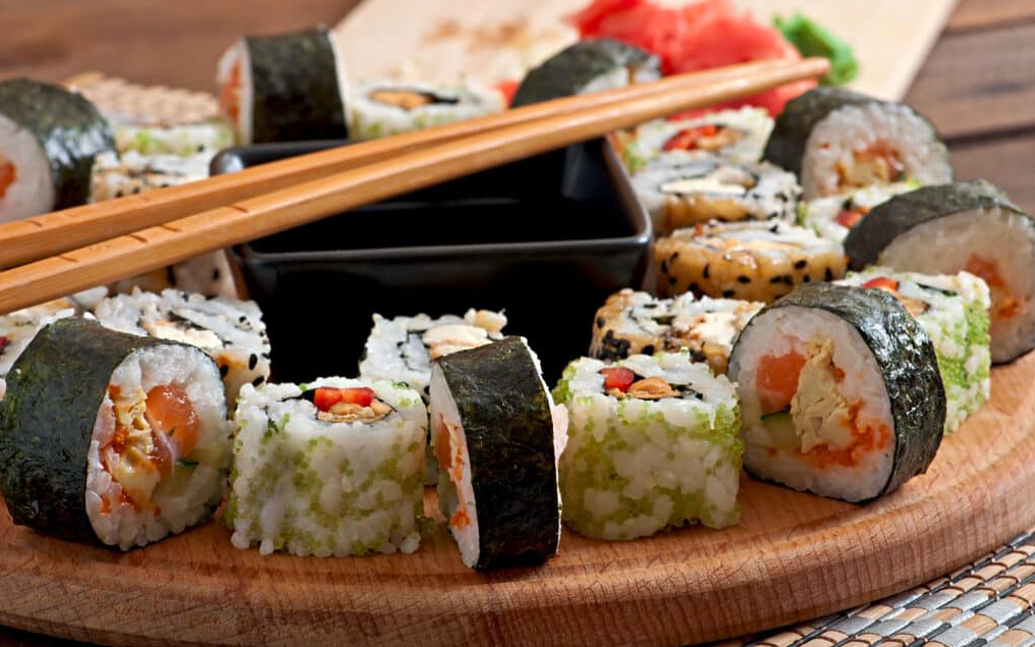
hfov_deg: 13.0
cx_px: 521
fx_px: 4556
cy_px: 319
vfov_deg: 8.1
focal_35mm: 162
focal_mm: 105
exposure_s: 1/200
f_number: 13
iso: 100
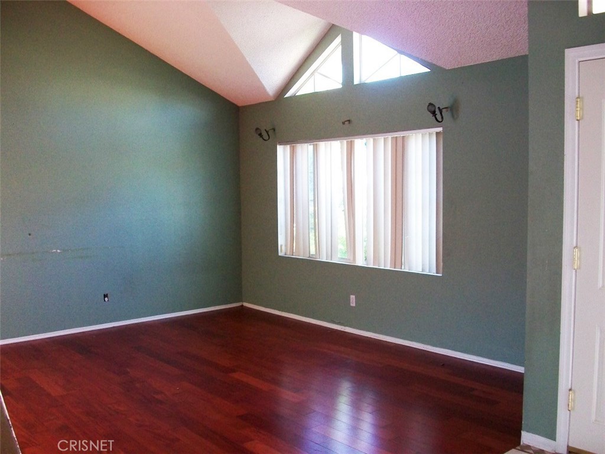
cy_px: 227
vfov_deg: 41.8
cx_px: 302
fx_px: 594
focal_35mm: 34
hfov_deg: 54.0
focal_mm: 5.7
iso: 160
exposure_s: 1/40
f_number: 2.8
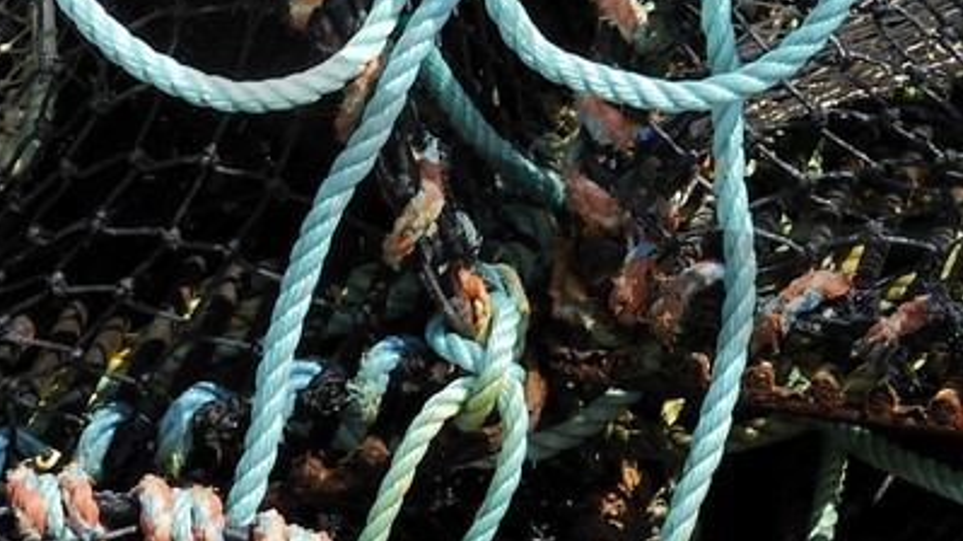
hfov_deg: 11.3
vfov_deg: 6.2
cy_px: -642
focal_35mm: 189
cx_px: 888
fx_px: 4824
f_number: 13
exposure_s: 1/250
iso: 200
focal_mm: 45
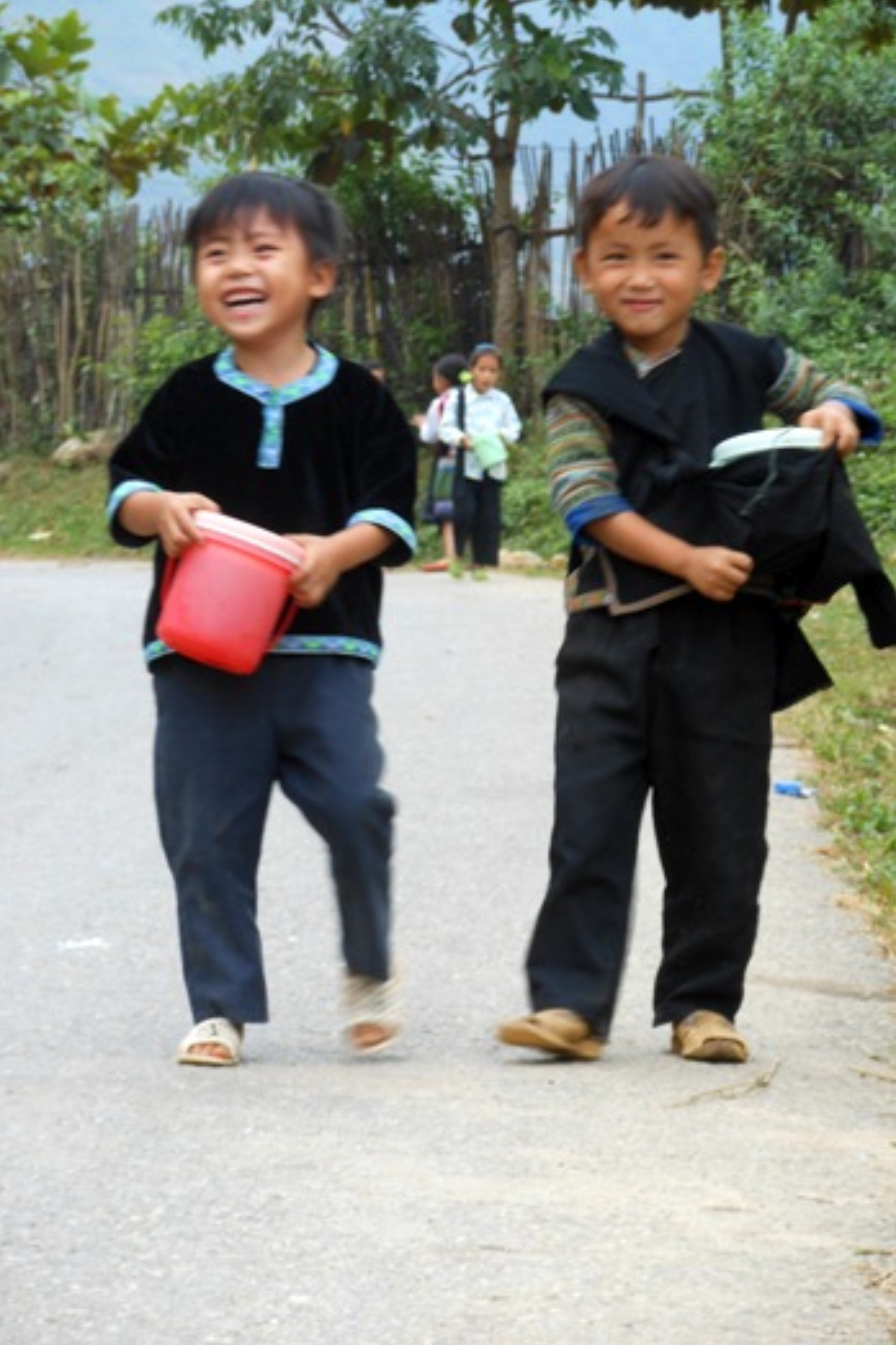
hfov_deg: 6.9
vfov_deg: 10.3
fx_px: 7466
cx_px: 497
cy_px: 674
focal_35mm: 200
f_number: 5.6
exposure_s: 1/30
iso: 100
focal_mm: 34
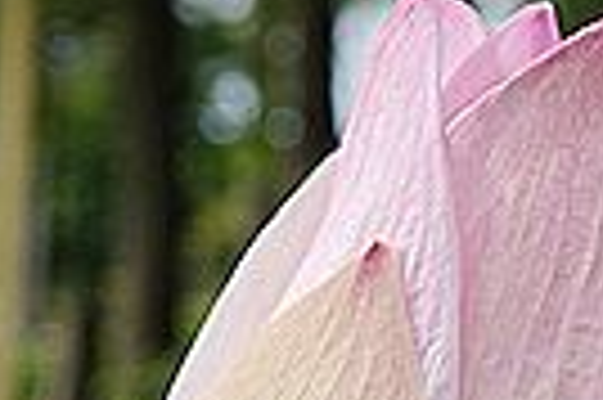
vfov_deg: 6.0
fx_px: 3697
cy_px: 802
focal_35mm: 221
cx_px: 342
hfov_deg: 9.3
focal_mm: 13.65
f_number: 4
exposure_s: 1/400
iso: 100
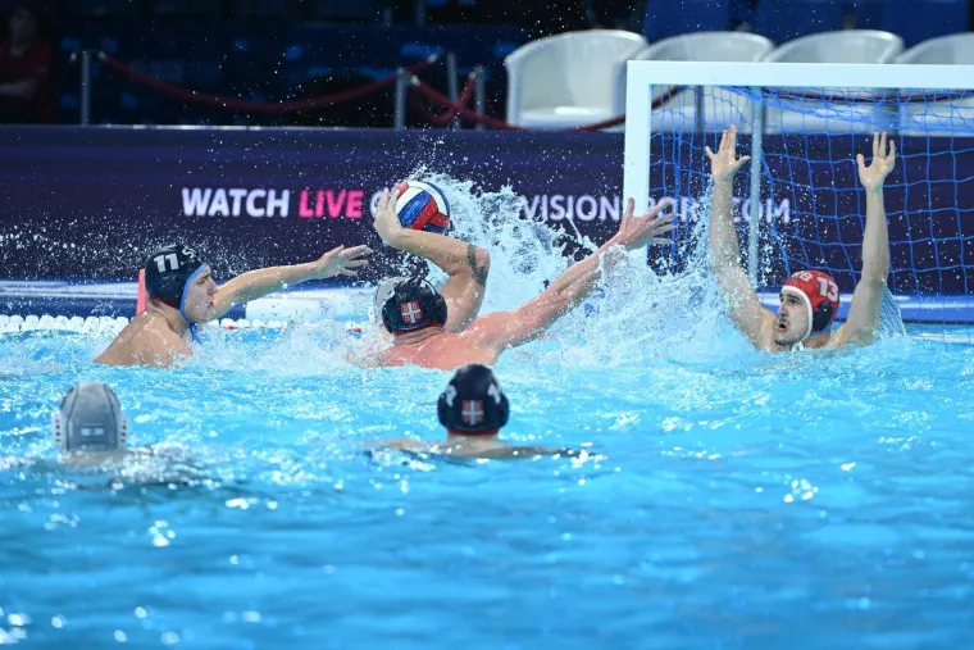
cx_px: 487
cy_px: 325
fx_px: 6765
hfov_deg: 8.2
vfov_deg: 5.5
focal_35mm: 250
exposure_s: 1/1600
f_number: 4
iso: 3200
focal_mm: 250
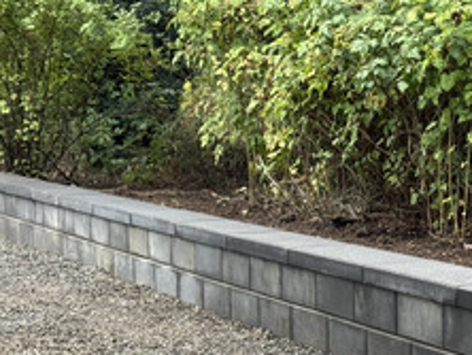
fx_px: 1474
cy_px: 339
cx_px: 342
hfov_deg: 18.1
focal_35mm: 108
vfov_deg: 13.6
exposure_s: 1/74
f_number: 1.78
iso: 100
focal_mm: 6.76
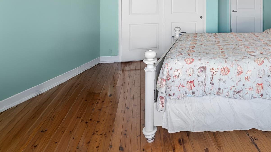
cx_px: 202
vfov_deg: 40.4
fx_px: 180
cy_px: 1
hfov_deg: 69.4
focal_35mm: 25
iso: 200
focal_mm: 14
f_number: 10
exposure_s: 1/1.25
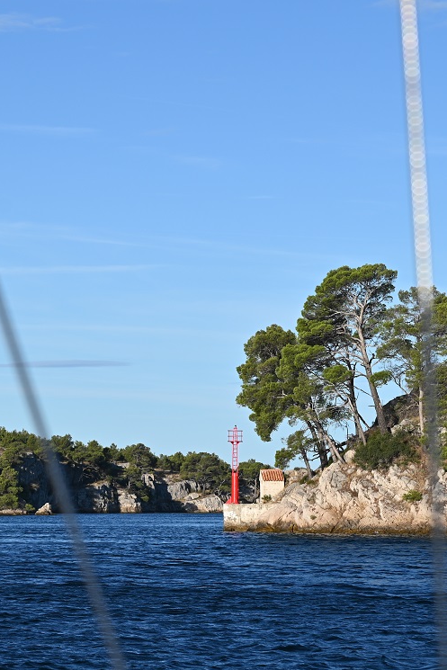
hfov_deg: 9.2
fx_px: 2792
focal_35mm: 150
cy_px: 360
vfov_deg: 13.7
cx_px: 178
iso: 100
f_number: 6.3
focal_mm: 86
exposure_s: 1/640
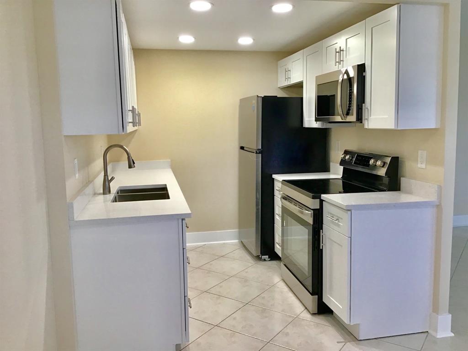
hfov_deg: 58.4
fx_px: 419
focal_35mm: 31
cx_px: 234
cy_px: 176
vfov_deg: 45.4
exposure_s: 1/30
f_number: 2.4
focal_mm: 3.3
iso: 25
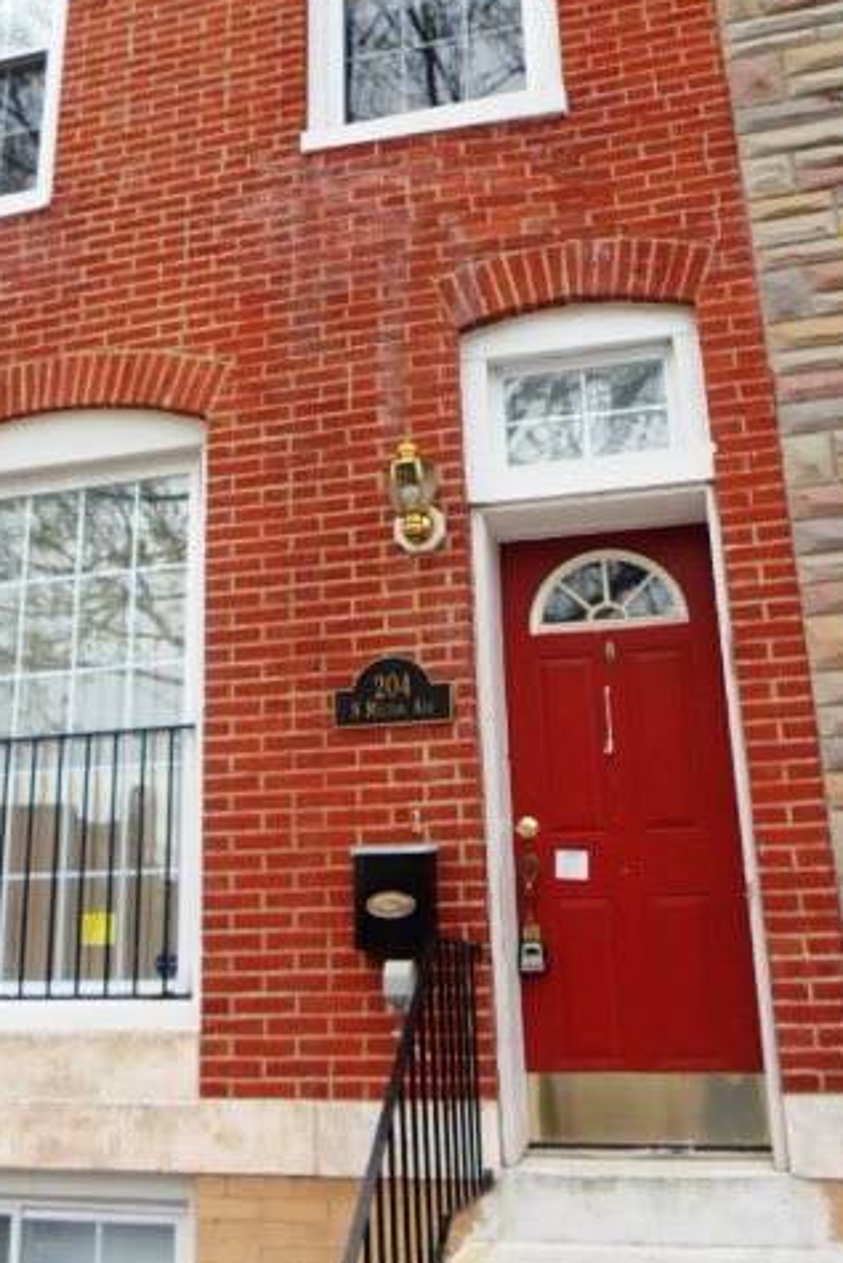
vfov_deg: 54.3
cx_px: 327
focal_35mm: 35
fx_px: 1228
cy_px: 558
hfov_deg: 37.7
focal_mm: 4.5
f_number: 2.5
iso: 80
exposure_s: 1/750
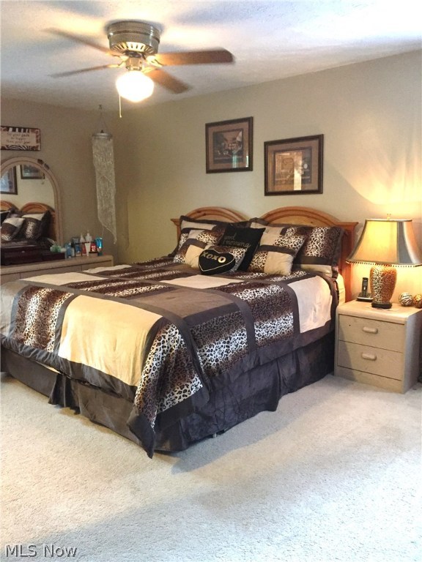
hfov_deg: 48.2
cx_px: 211
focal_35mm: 29
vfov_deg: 61.7
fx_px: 471
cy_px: 281
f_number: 2.2
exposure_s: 1/30
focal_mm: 4.15
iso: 200
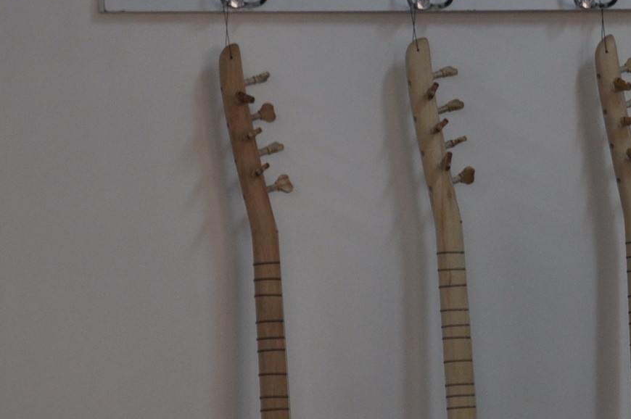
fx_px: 5502
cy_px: 251
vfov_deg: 4.4
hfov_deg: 6.5
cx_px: 731
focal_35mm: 314
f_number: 5.6
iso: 640
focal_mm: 85
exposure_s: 1/60
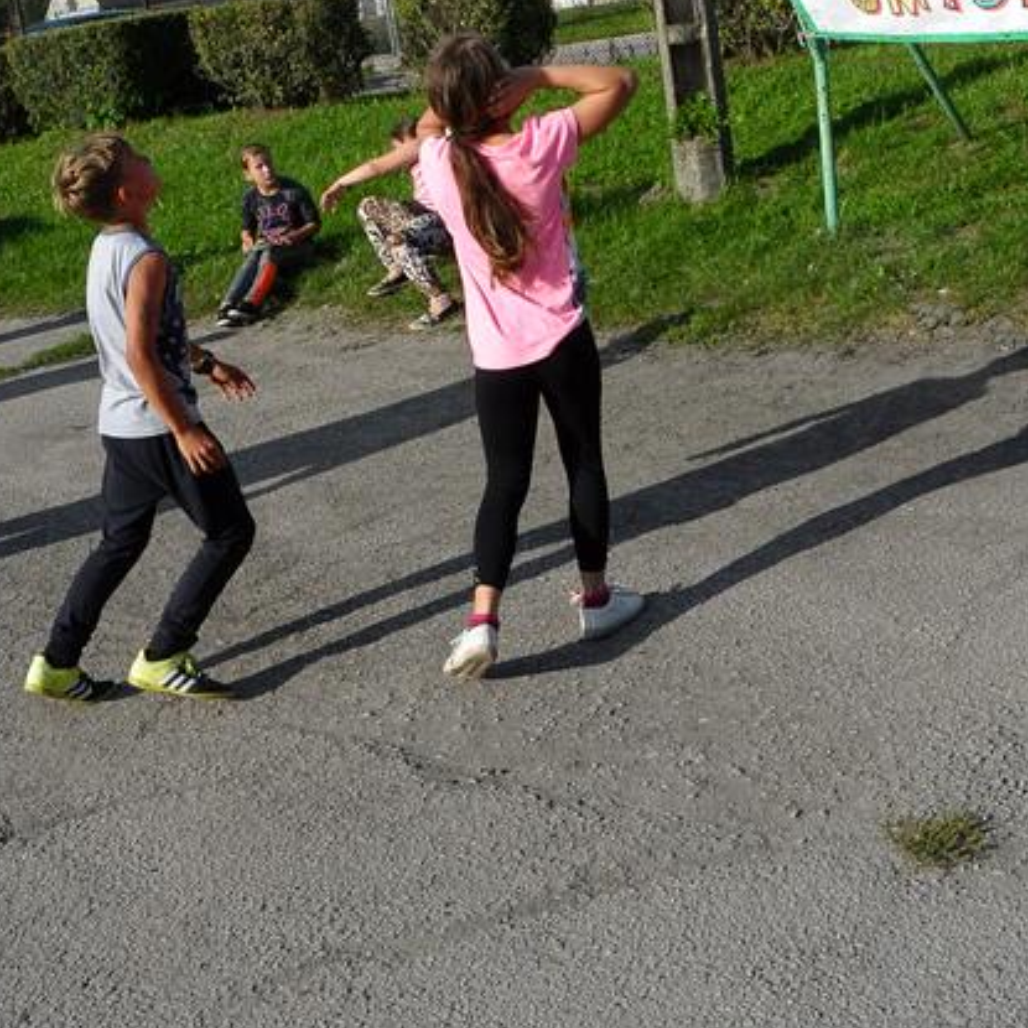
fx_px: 1579
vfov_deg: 33.6
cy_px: 50
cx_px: 507
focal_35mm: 47
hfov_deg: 36.1
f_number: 14
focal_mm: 18
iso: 800
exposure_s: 1/800
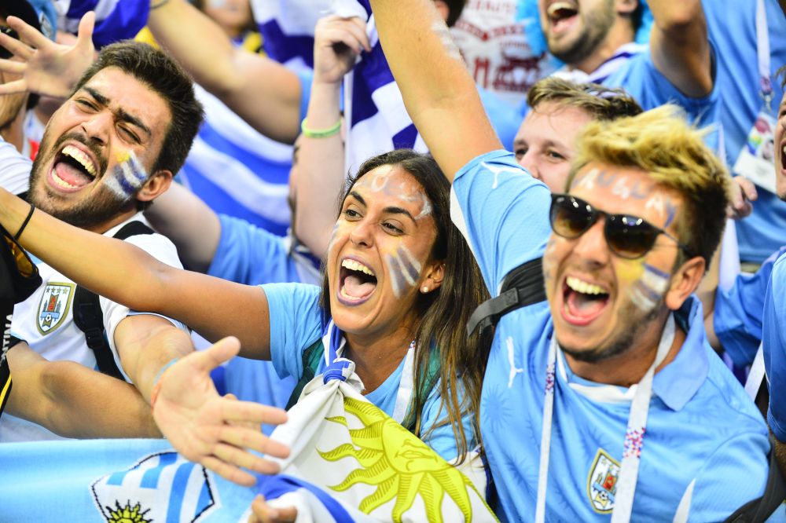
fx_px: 3055
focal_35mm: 140
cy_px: 262
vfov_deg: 9.8
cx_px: 393
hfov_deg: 14.7
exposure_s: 1/400
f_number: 4
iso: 2000
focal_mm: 140
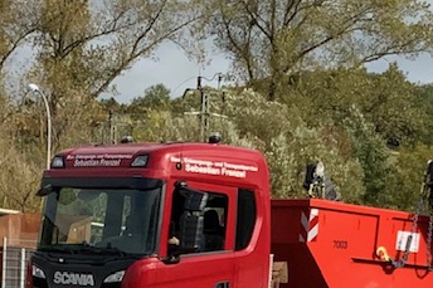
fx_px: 673
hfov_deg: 35.2
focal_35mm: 56
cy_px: 230
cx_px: 303
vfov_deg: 23.8
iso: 16
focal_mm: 3
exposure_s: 1/2058
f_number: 1.8
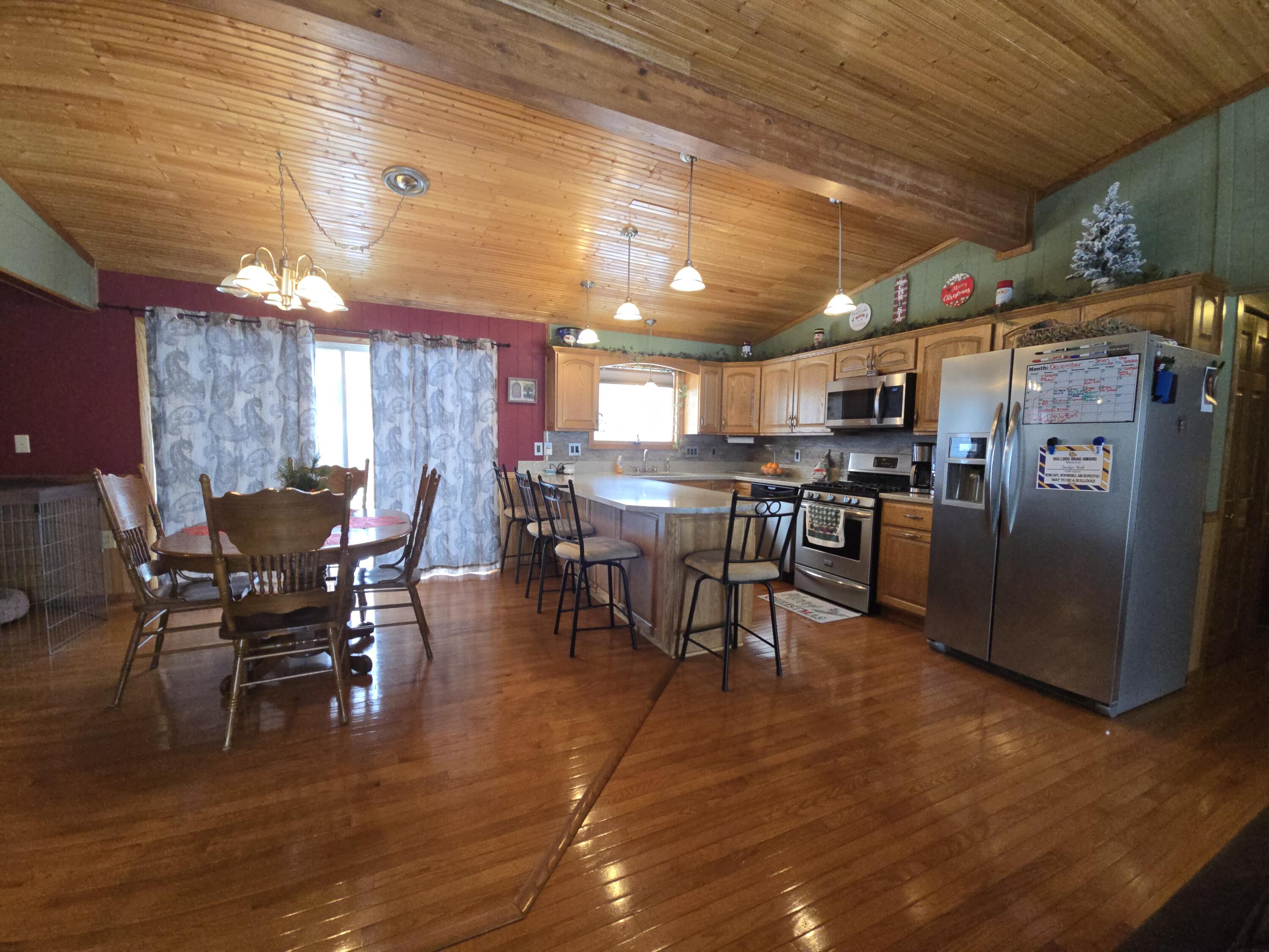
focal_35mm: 13
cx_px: 634
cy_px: 476
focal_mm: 2.2
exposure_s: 1/60
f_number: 2.2
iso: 250
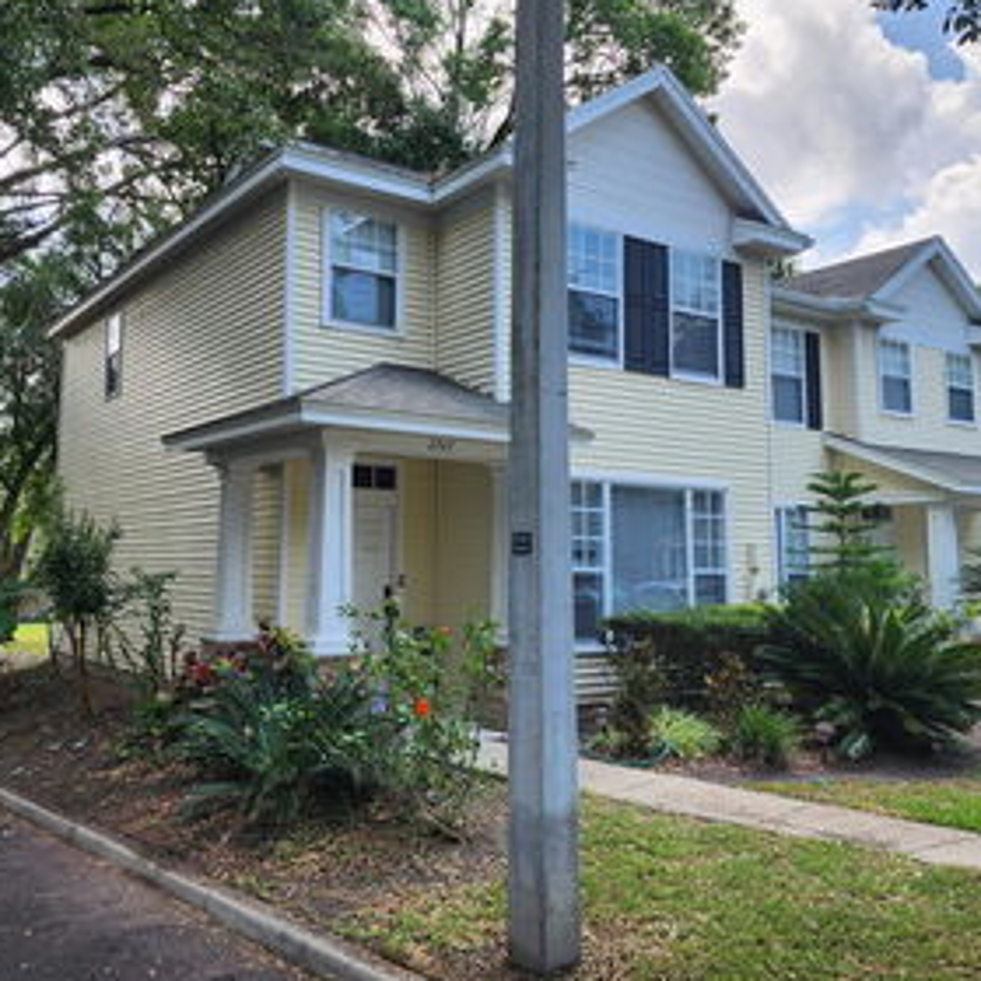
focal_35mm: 31
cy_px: 431
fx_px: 994
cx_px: 447
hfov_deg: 52.5
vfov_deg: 52.4
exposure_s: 1/265
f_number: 1.8
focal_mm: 6.4
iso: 12
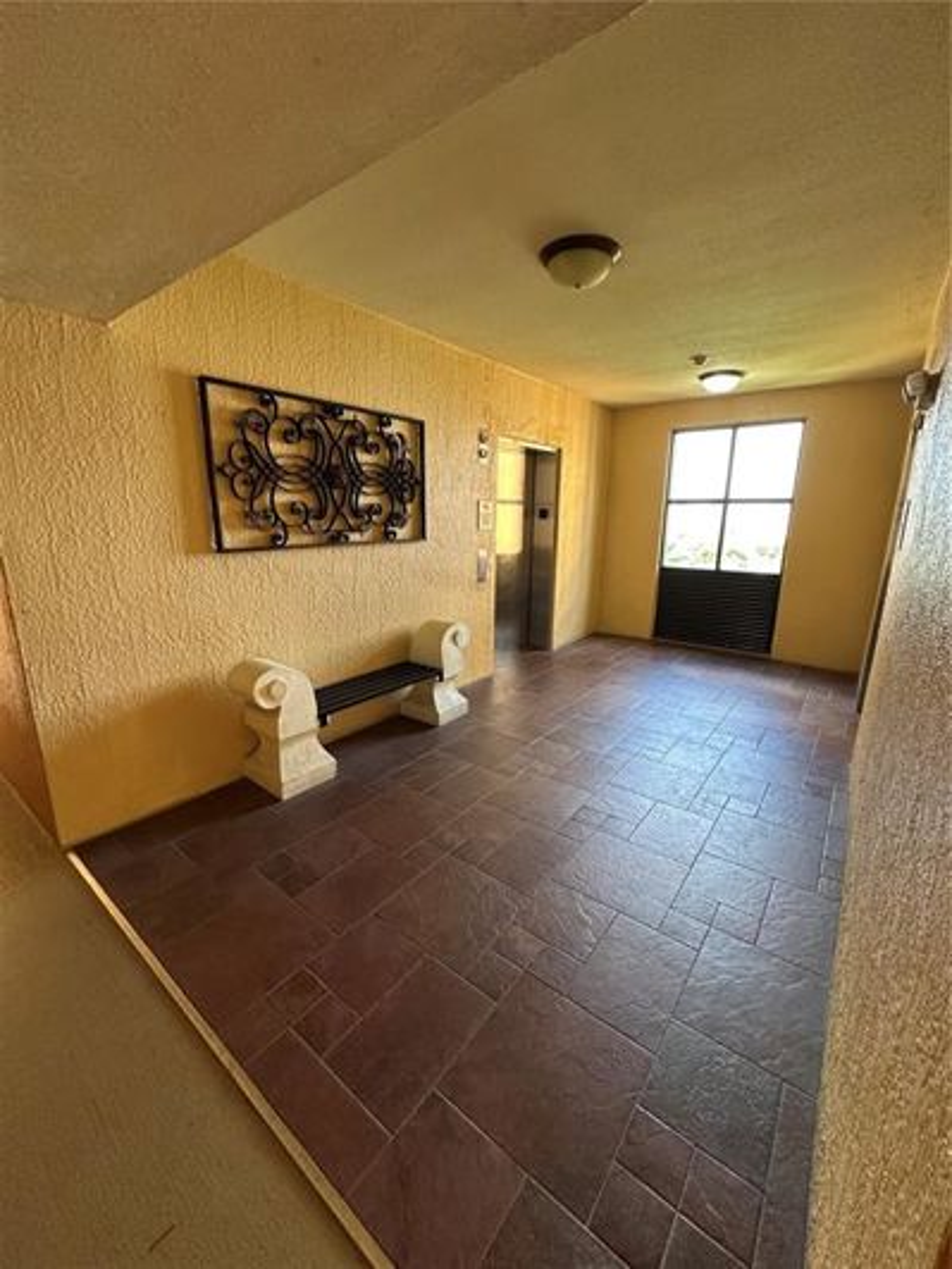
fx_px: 513
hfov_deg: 85.7
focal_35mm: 14
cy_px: 634
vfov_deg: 102.1
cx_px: 476
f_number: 2.2
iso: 250
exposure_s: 1/120
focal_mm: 2.22
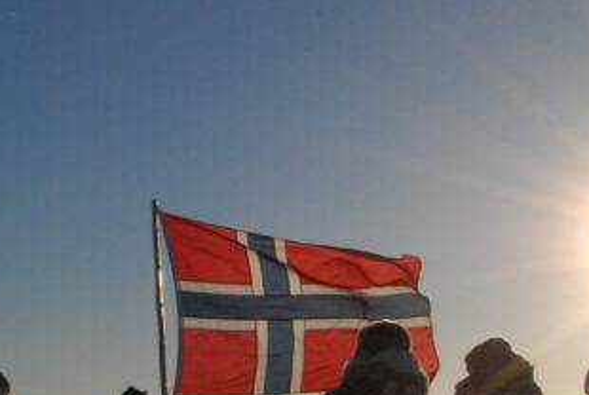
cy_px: 482
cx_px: 304
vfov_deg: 12.9
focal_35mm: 104
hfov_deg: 19.6
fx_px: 1705
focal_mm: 28
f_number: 18
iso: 800
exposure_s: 1/1250
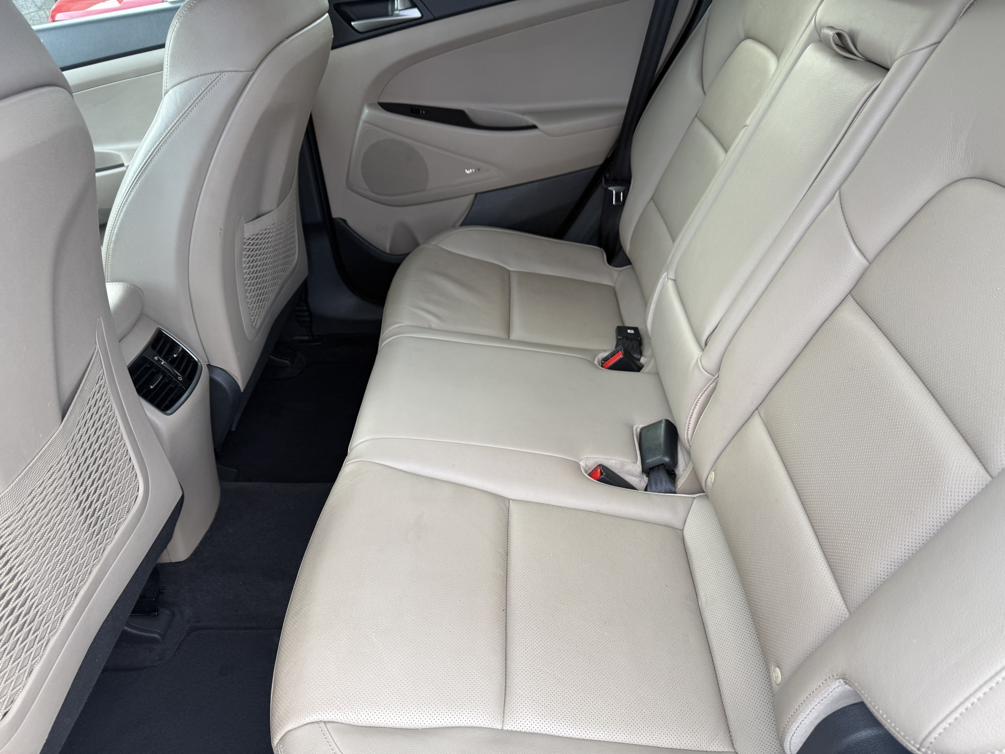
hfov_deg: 71.6
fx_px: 697
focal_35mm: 24
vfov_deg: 56.8
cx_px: 502
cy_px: 377
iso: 100
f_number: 1.78
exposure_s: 1/121
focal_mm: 6.76
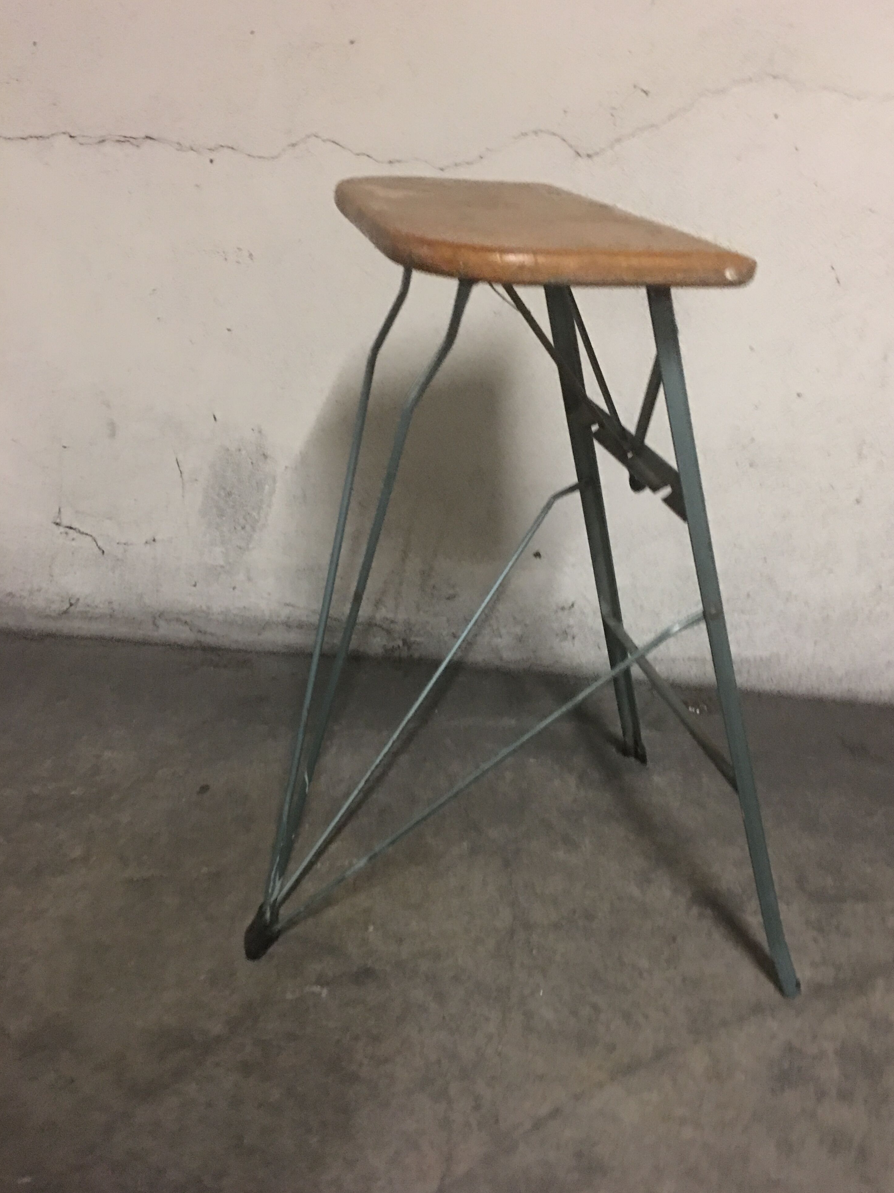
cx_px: 455
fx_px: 1033
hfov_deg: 46.8
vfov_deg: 60.0
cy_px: 592
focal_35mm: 30
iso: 160
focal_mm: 4.15
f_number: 2.2
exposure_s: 1/4
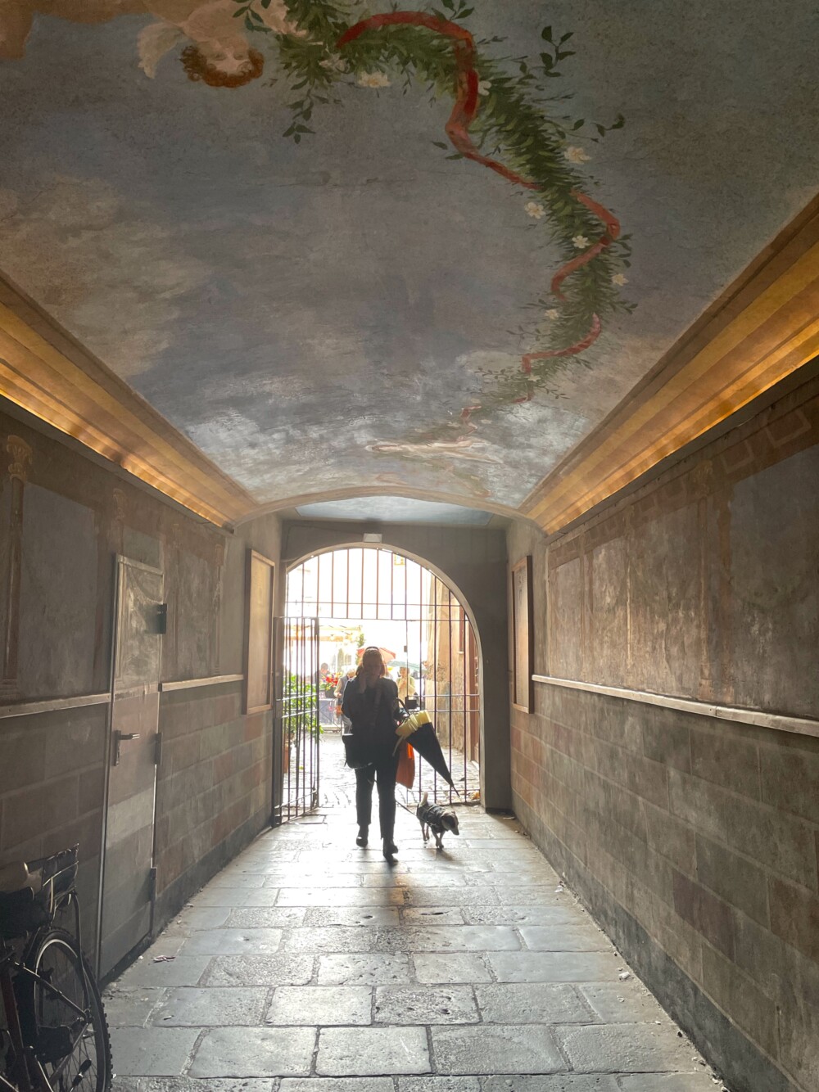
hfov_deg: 53.0
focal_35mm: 26
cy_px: 546
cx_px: 410
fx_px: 820
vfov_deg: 67.3
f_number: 1.6
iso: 125
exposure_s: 1/63
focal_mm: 4.2
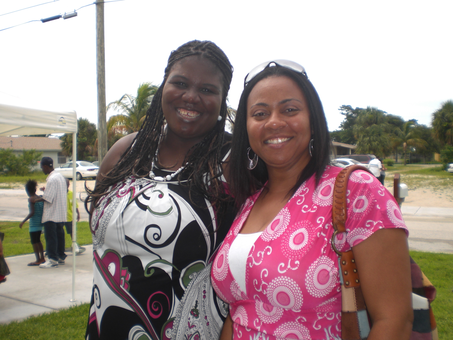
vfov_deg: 37.7
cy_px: 170
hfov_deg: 49.0
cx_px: 226
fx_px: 497
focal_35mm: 38
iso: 50
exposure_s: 1/400
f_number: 3.1
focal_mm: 6.3
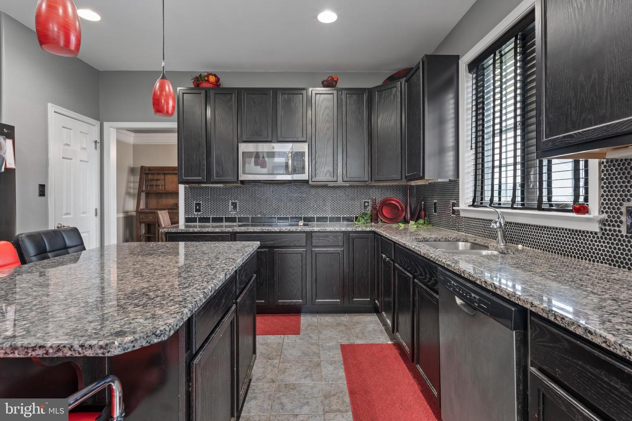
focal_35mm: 18
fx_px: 316
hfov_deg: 90.0
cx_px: 316
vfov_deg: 67.4
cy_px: 210
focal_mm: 18
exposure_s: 2
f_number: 9
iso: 400
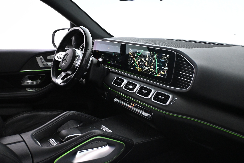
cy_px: 82
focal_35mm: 34
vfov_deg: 39.1
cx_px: 122
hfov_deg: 56.1
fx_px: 229
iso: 5000
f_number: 4
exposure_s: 1/60
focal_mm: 22.5
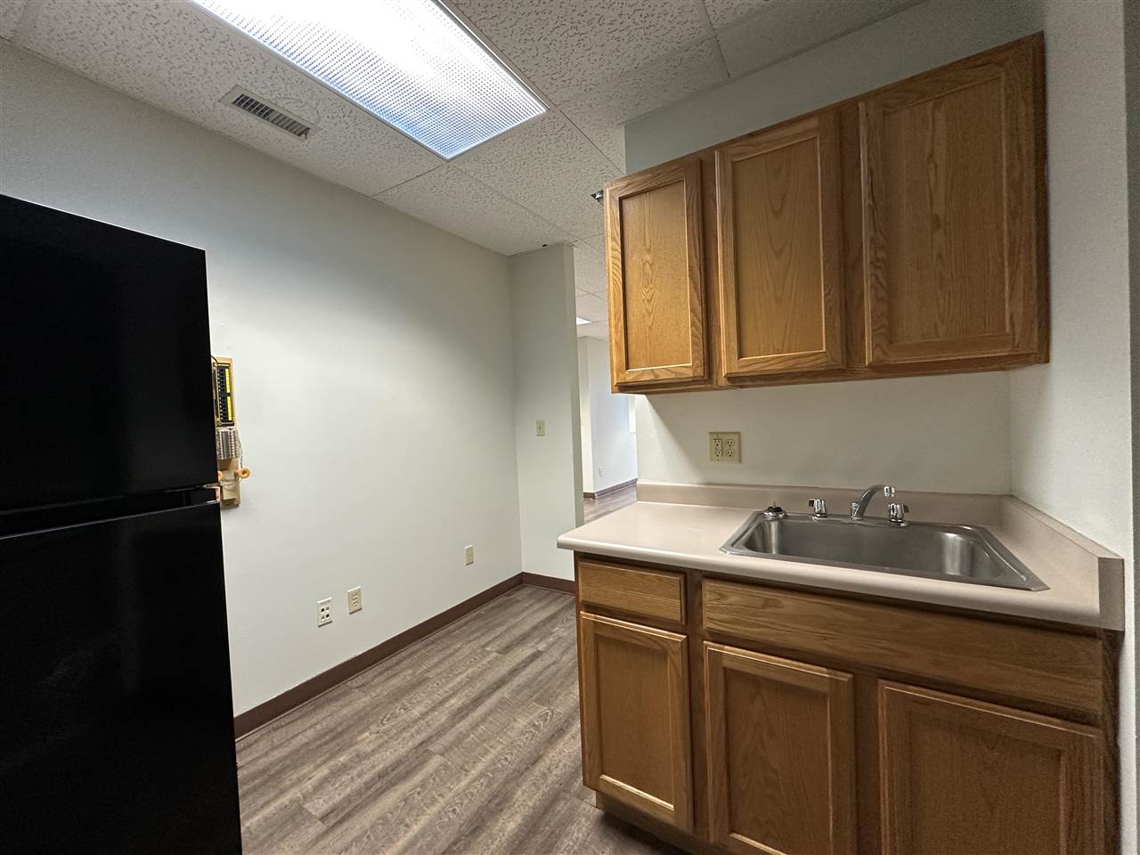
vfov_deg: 85.7
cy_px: 428
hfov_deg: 102.1
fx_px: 461
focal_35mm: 14
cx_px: 570
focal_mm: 2.22
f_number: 2.2
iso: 250
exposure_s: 1/60
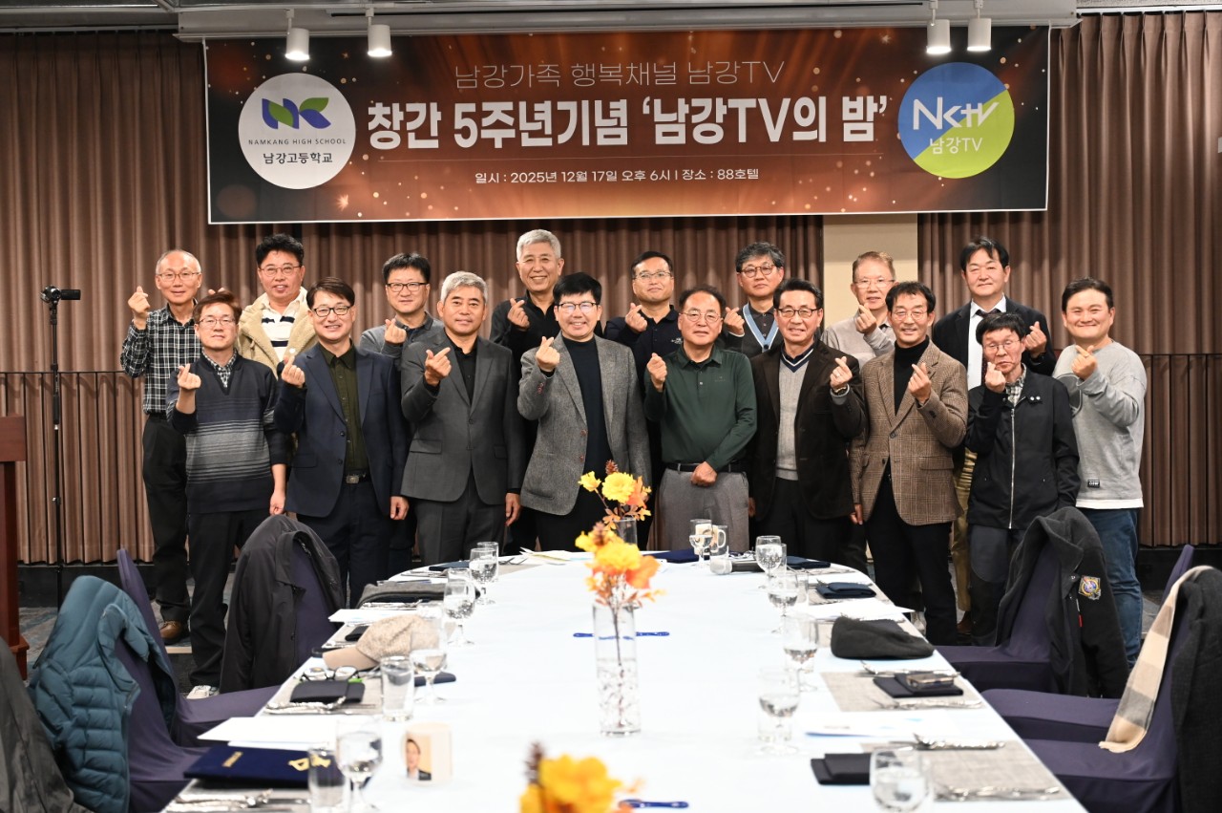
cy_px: 406
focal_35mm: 53
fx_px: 1797
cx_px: 611
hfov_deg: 37.5
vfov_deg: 25.5
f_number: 4
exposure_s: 1/100
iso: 3200
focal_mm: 53
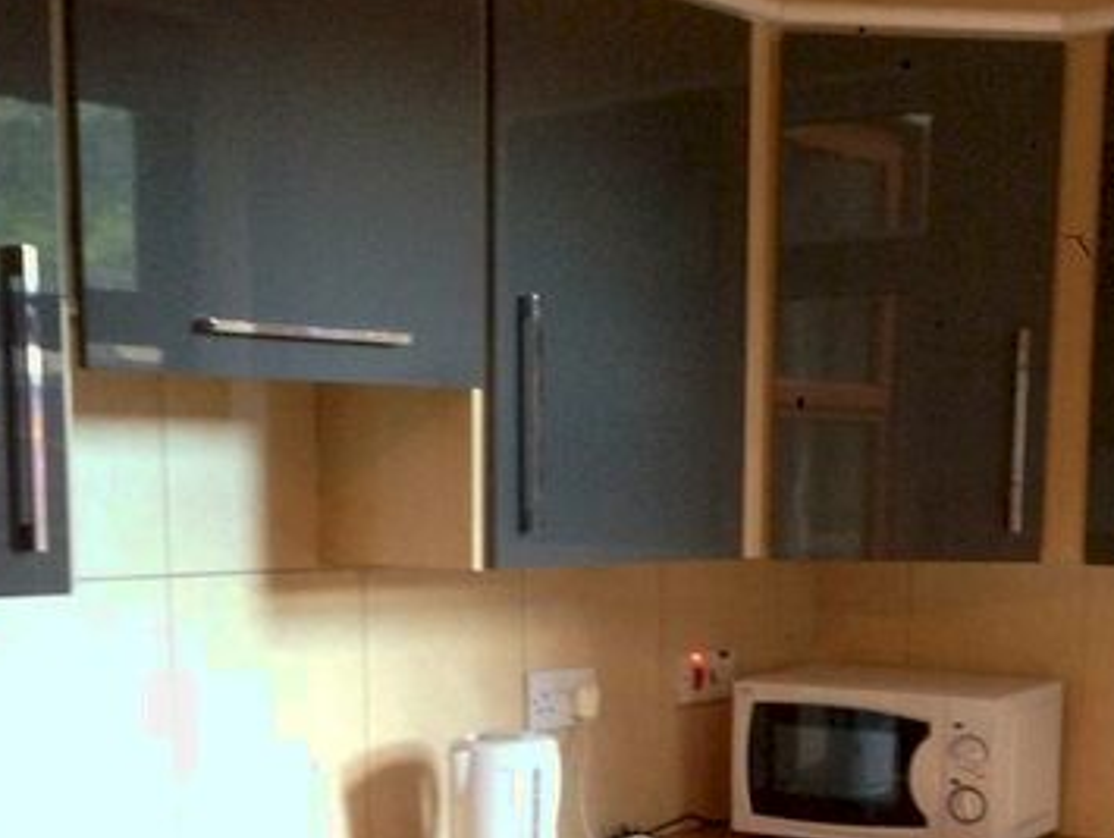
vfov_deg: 22.1
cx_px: 653
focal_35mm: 65
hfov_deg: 29.7
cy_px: 739
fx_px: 2094
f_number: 2.4
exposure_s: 1/20
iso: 320
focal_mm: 4.12
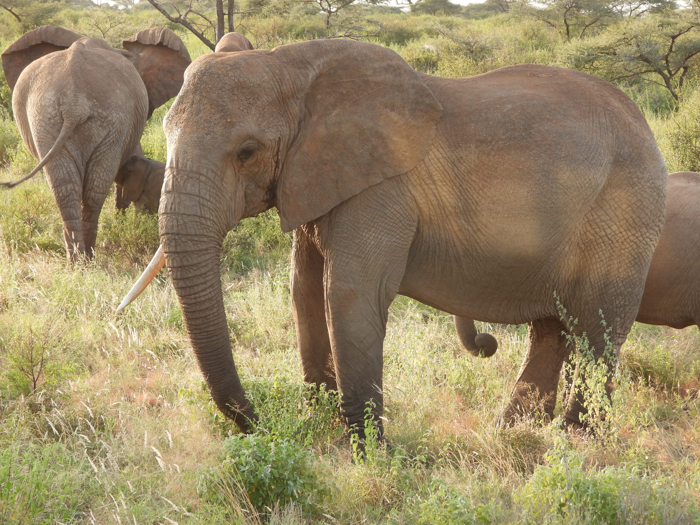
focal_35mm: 125
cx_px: 350
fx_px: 2528
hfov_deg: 15.8
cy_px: 262
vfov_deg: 11.9
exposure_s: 1/100
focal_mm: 22.5
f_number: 4
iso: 100
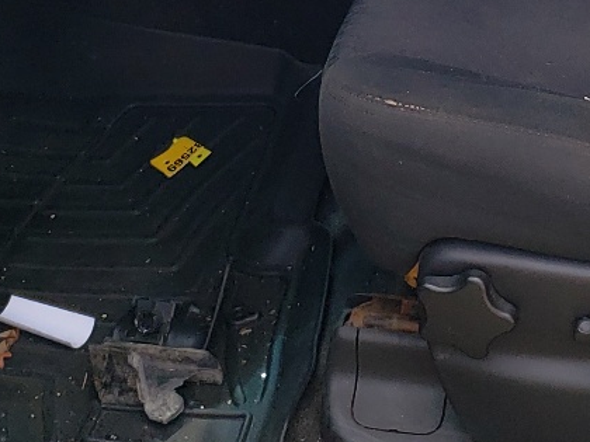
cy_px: -201
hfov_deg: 19.6
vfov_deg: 14.1
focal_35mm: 99
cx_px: 465
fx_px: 1687
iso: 50
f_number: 1.5
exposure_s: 1/1000
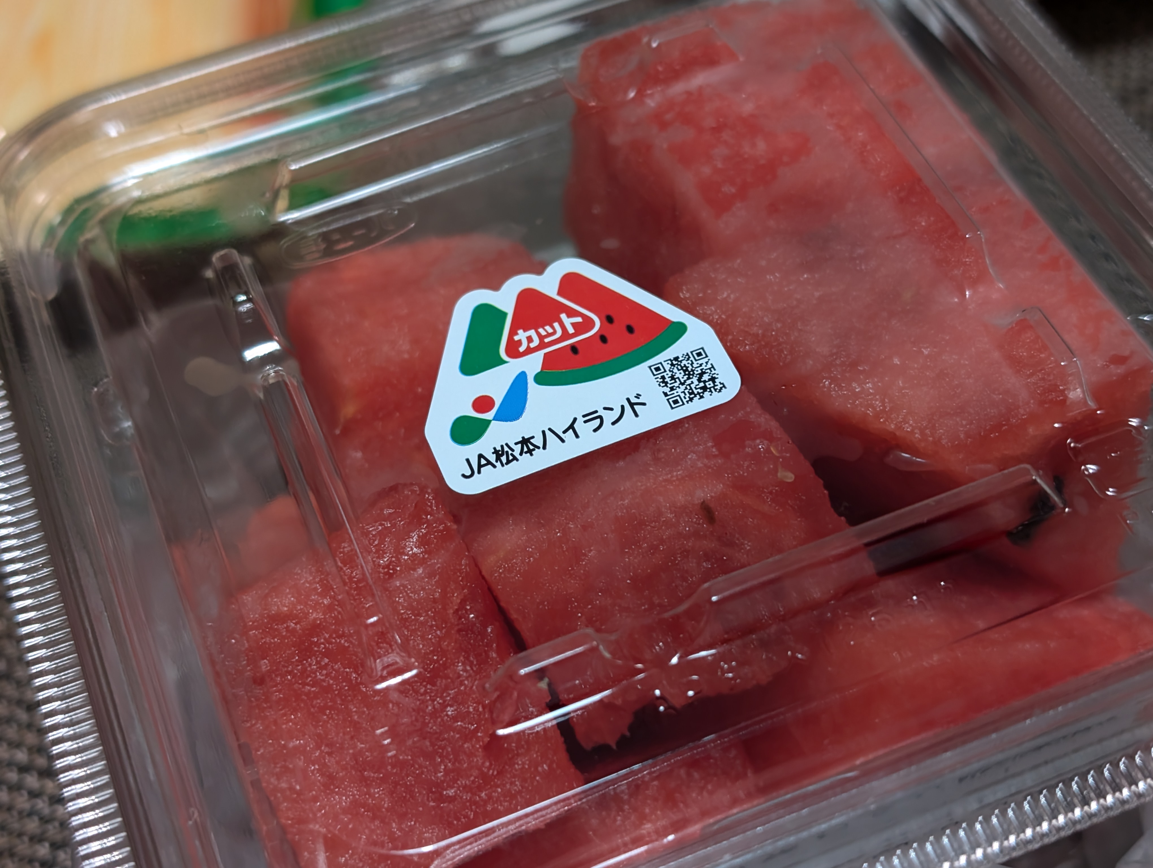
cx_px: 576
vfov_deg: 29.7
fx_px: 1634
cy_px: 434
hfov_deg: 38.9
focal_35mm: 49
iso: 267
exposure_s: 1/59.4
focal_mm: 6.9
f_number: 1.68
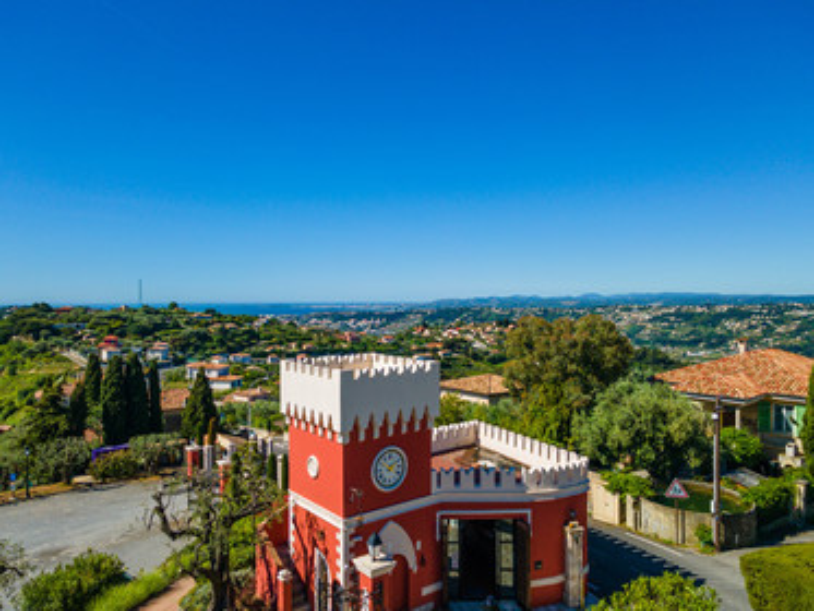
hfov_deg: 71.6
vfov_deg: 56.8
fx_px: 565
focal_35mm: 24
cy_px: 306
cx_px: 407
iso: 100
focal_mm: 4.5
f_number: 2.8
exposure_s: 1/640
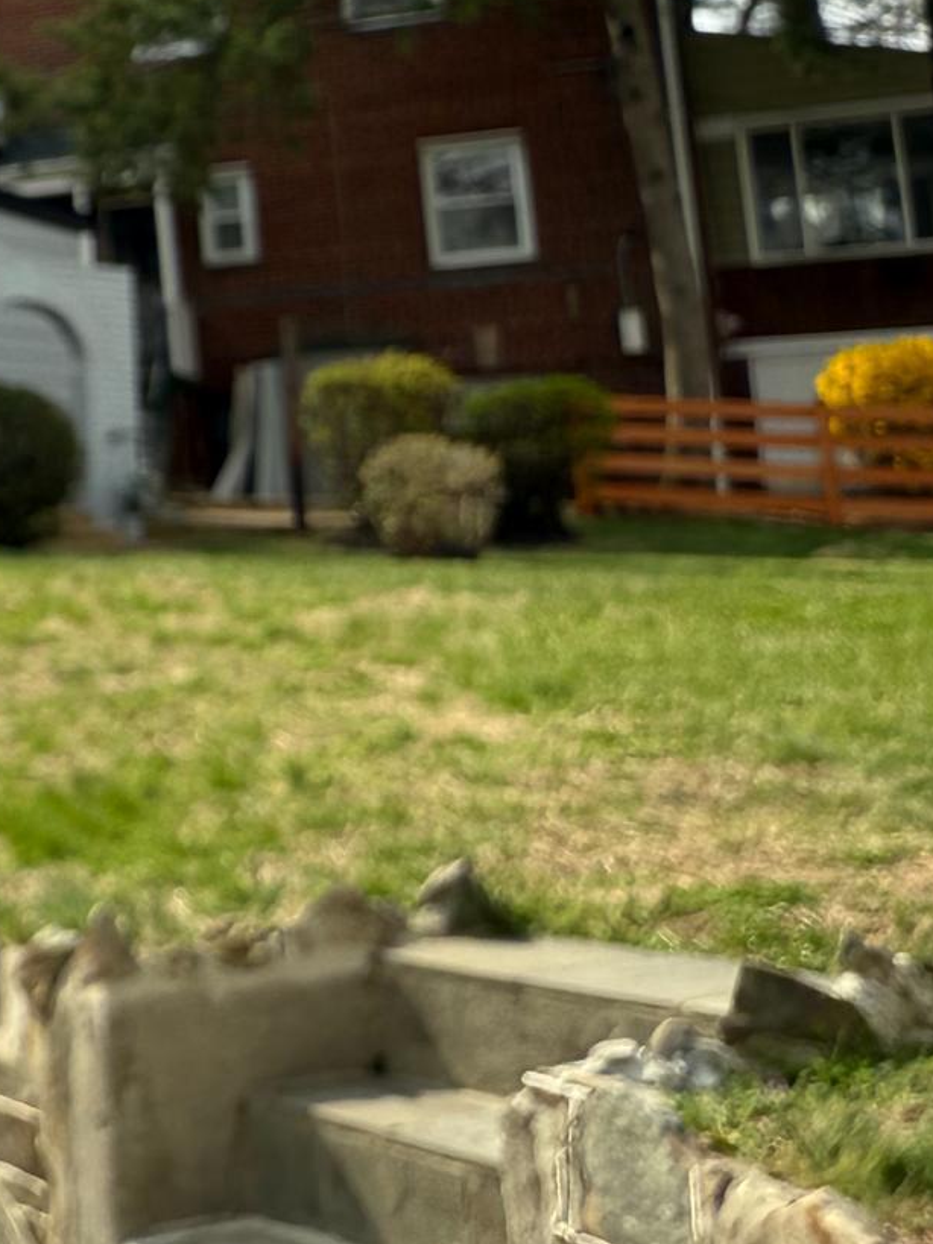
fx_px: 2157
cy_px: 320
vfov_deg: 31.6
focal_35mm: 60
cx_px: -532
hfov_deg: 20.3
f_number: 2.2
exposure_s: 1/548
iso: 40
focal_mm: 2.22
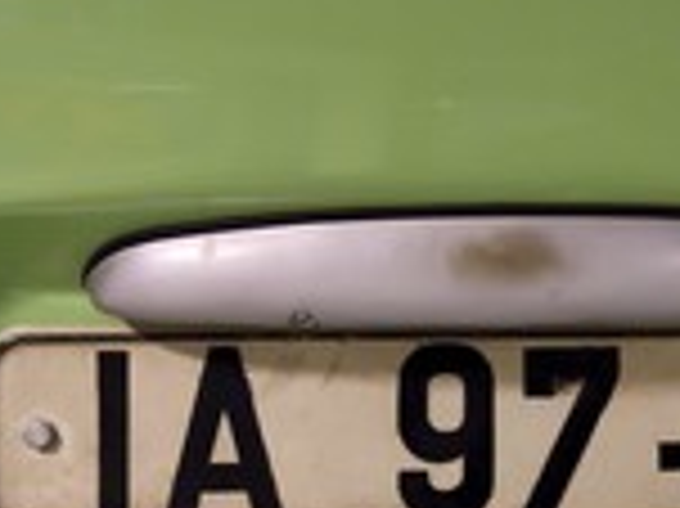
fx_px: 2316
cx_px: 730
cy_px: 301
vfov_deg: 12.5
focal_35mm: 118
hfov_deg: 16.3
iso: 6400
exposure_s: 1/50
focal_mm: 44
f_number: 3.5
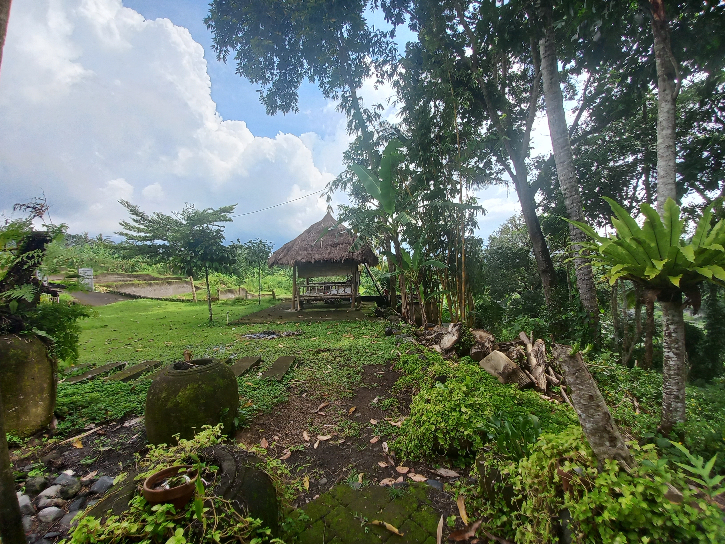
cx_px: 362
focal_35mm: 13
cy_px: 272
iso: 40
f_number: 2.2
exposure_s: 1/654
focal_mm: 1.42
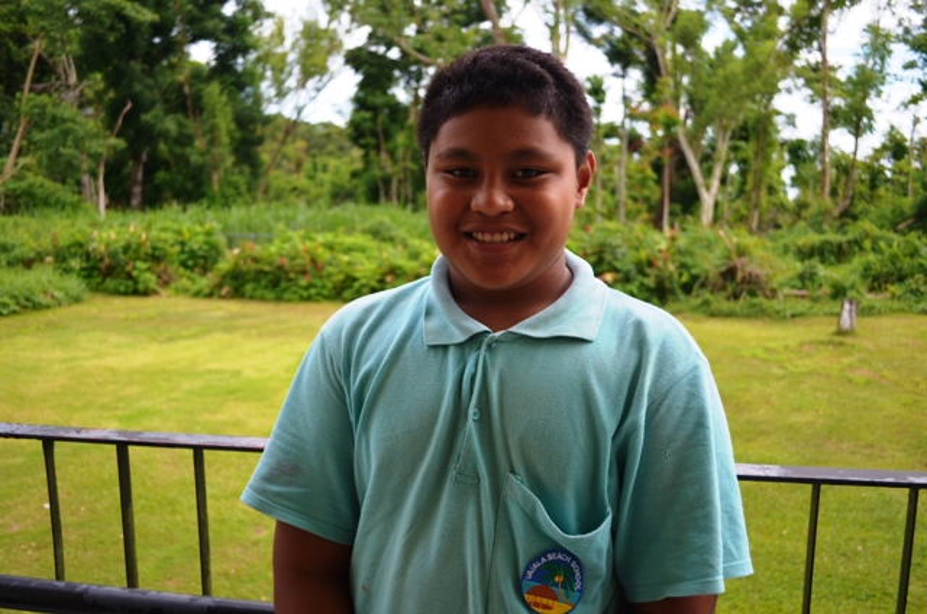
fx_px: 925
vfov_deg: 36.7
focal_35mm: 36
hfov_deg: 53.2
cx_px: 464
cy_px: 307
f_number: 4
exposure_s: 1/500
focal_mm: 24
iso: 160
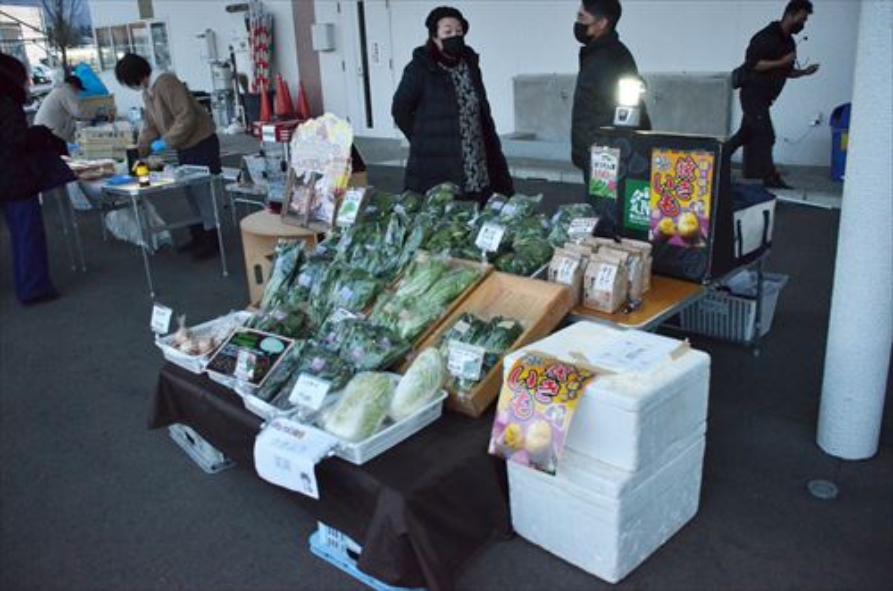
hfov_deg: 59.6
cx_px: 446
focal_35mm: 32
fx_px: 780
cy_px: 296
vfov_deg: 41.5
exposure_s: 1/320
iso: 3200
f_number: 3.8
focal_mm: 21
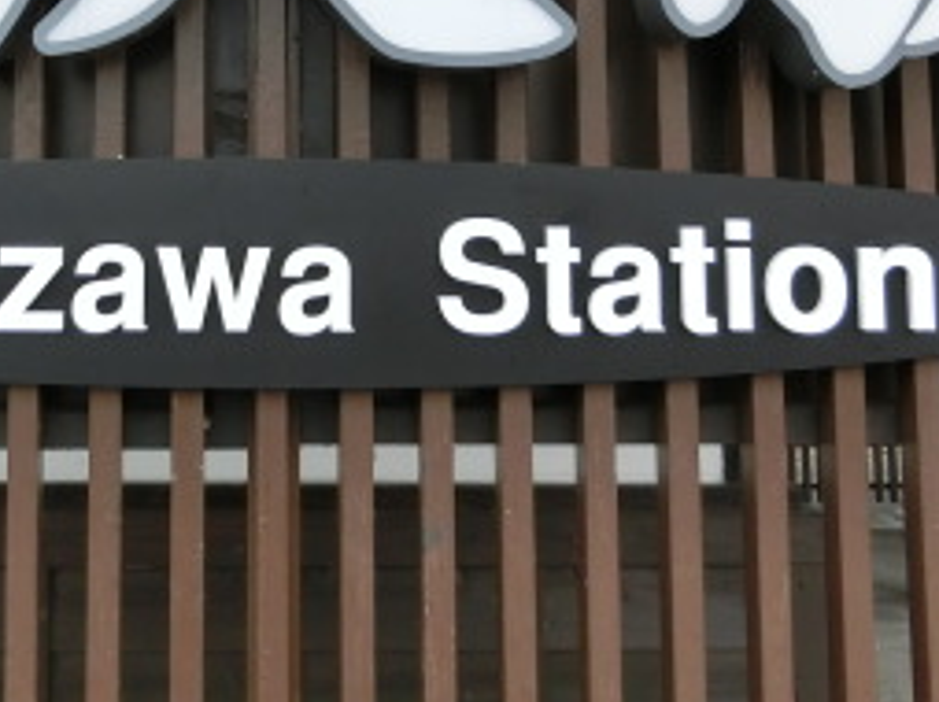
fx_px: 1707
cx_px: 274
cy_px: -30
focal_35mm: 63
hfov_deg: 30.4
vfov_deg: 22.2
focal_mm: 4.5
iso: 160
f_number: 3.5
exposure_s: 1/125
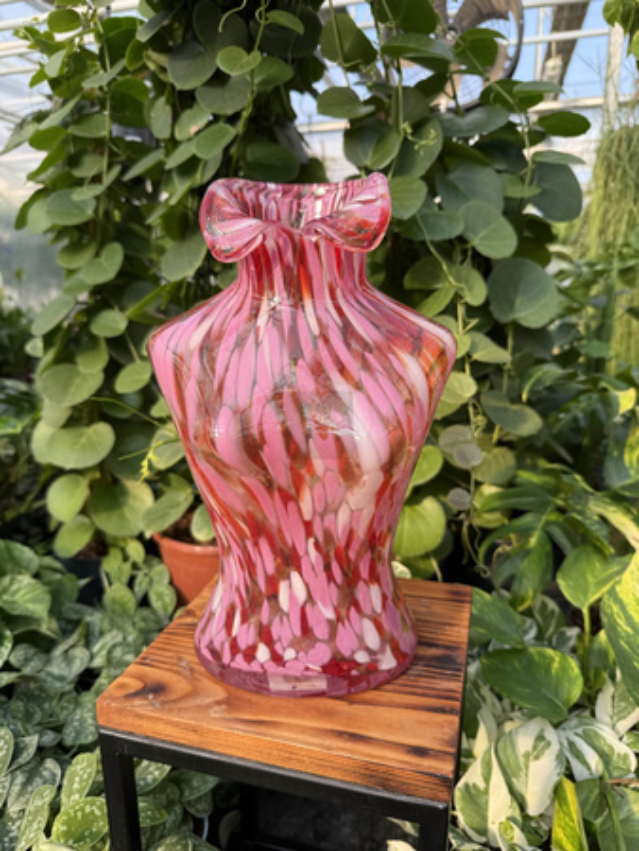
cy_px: 426
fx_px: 590
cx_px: 320
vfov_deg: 71.6
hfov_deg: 56.9
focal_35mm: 24
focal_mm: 6.76
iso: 80
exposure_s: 1/735
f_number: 1.78
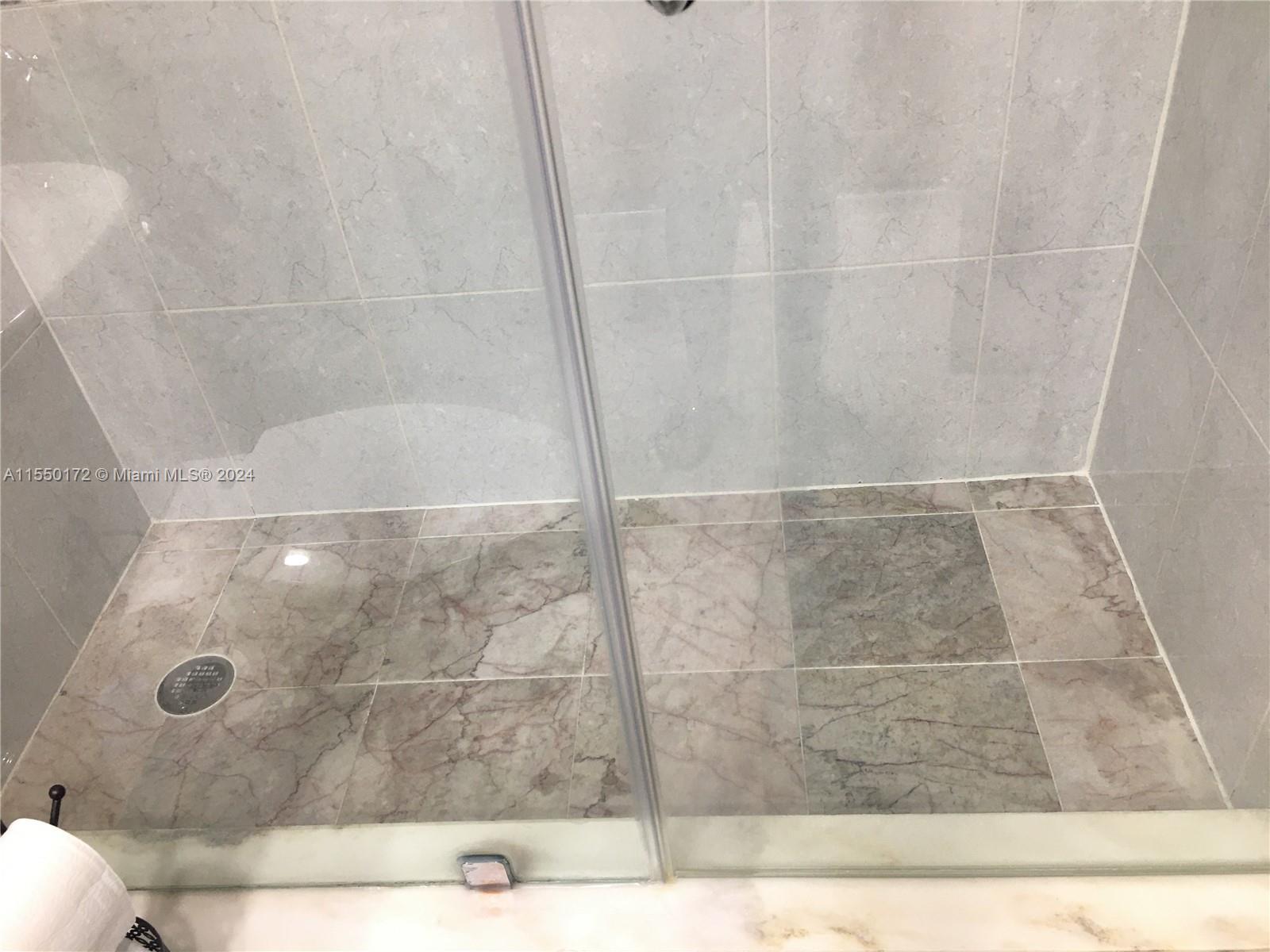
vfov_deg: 48.2
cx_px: 635
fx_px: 1064
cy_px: 476
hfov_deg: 61.7
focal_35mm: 29
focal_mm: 4.15
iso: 25
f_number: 2.2
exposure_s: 1/15
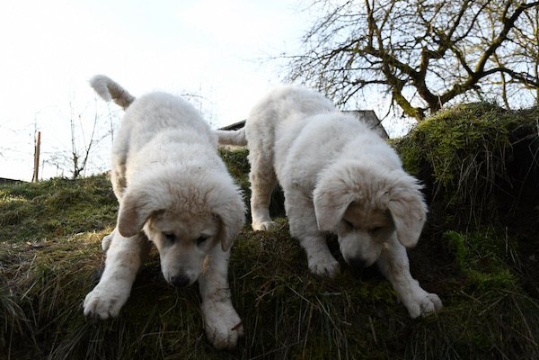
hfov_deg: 51.3
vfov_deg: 35.5
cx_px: 270
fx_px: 561
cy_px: 180
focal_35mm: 38
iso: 640
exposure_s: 1/1000
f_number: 4.5
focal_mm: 25
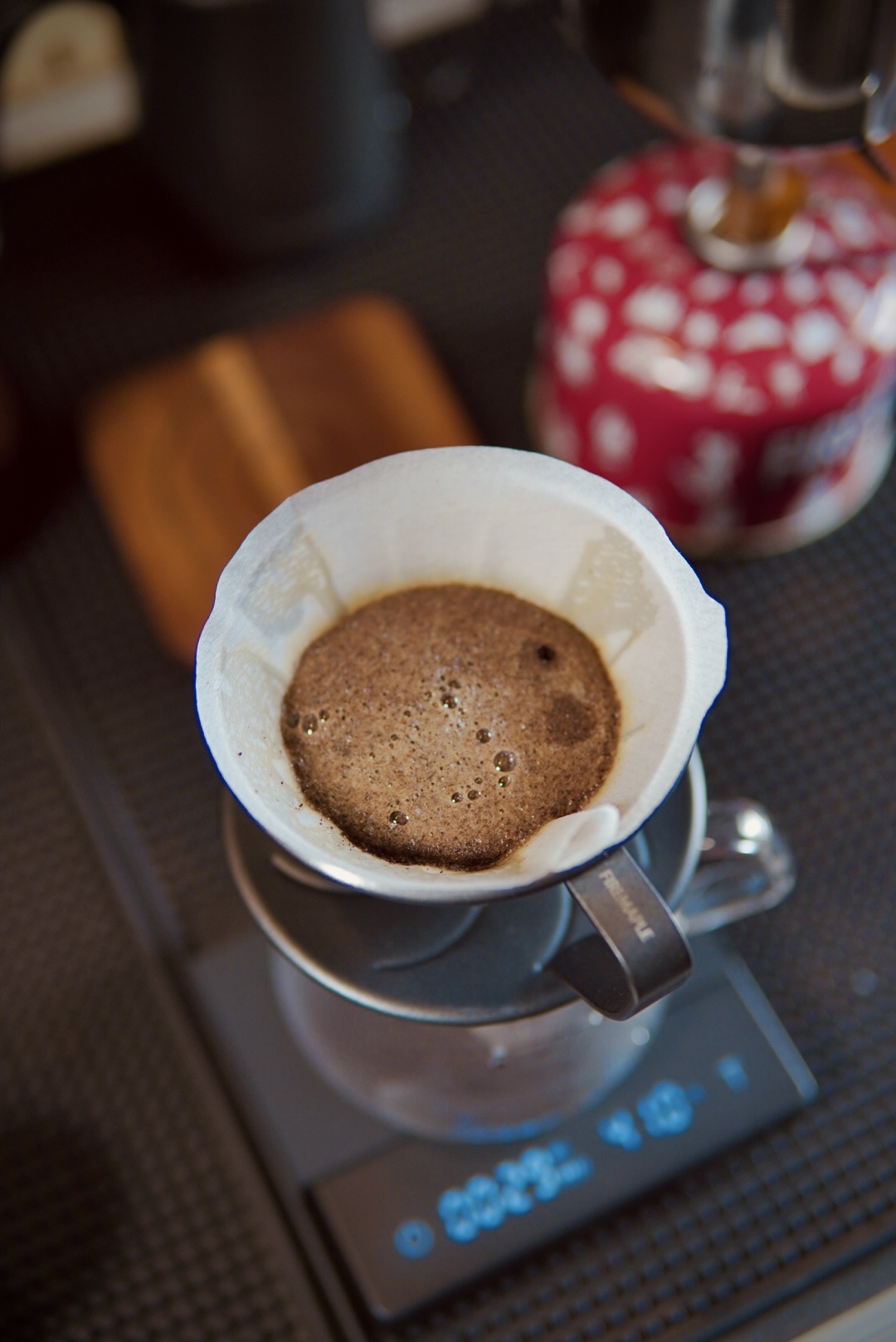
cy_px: 671
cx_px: 448
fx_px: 1677
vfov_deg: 43.6
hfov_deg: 29.9
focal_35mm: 45
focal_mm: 30
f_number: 1.8
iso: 320
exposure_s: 1/125
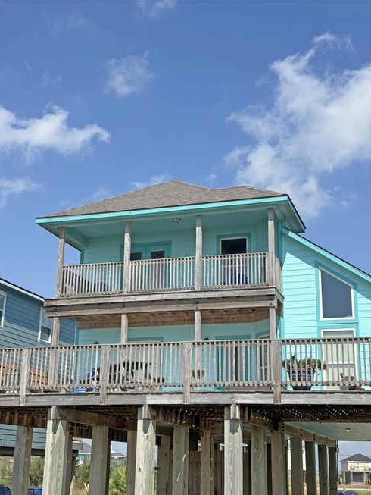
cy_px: 252
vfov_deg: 38.9
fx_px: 700
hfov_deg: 29.7
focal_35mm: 49
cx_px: 186
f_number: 1.78
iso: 64
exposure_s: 1/6024
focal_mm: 6.76
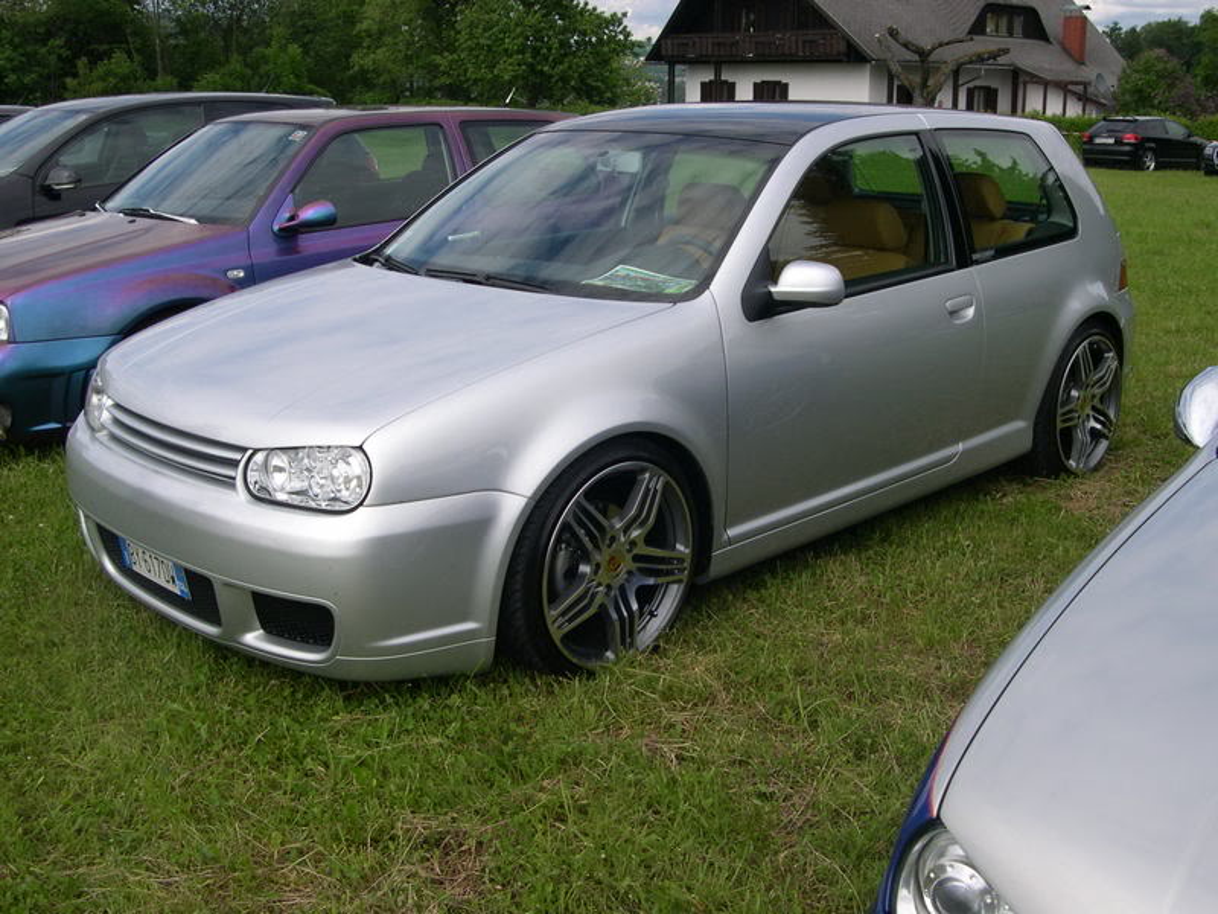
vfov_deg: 37.7
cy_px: 457
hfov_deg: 49.0
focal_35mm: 38
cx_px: 609
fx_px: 1337
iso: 100
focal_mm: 8
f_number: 7.6
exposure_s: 1/182
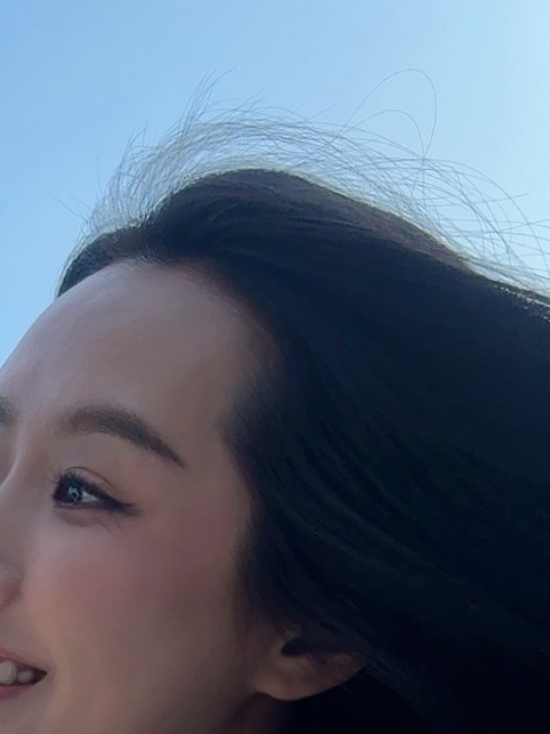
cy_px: 772
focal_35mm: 63
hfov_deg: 21.5
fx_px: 1335
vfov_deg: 28.4
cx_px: -119
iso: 25
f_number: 1.9
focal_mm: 2.69
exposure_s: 1/818
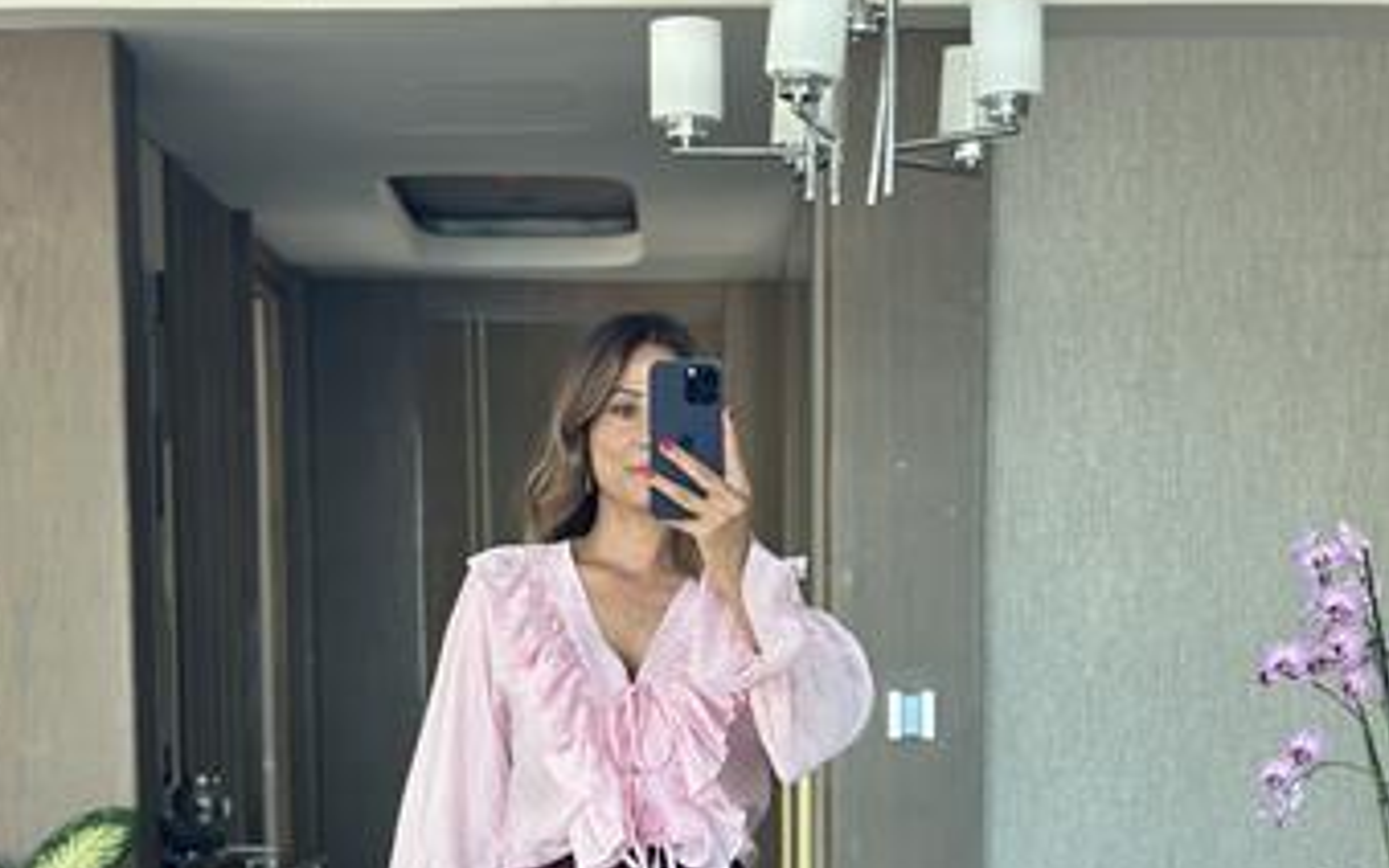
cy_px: 1011
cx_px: 615
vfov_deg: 16.5
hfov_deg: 27.1
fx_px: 2877
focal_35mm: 76
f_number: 1.78
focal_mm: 6.86
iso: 125
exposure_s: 1/77
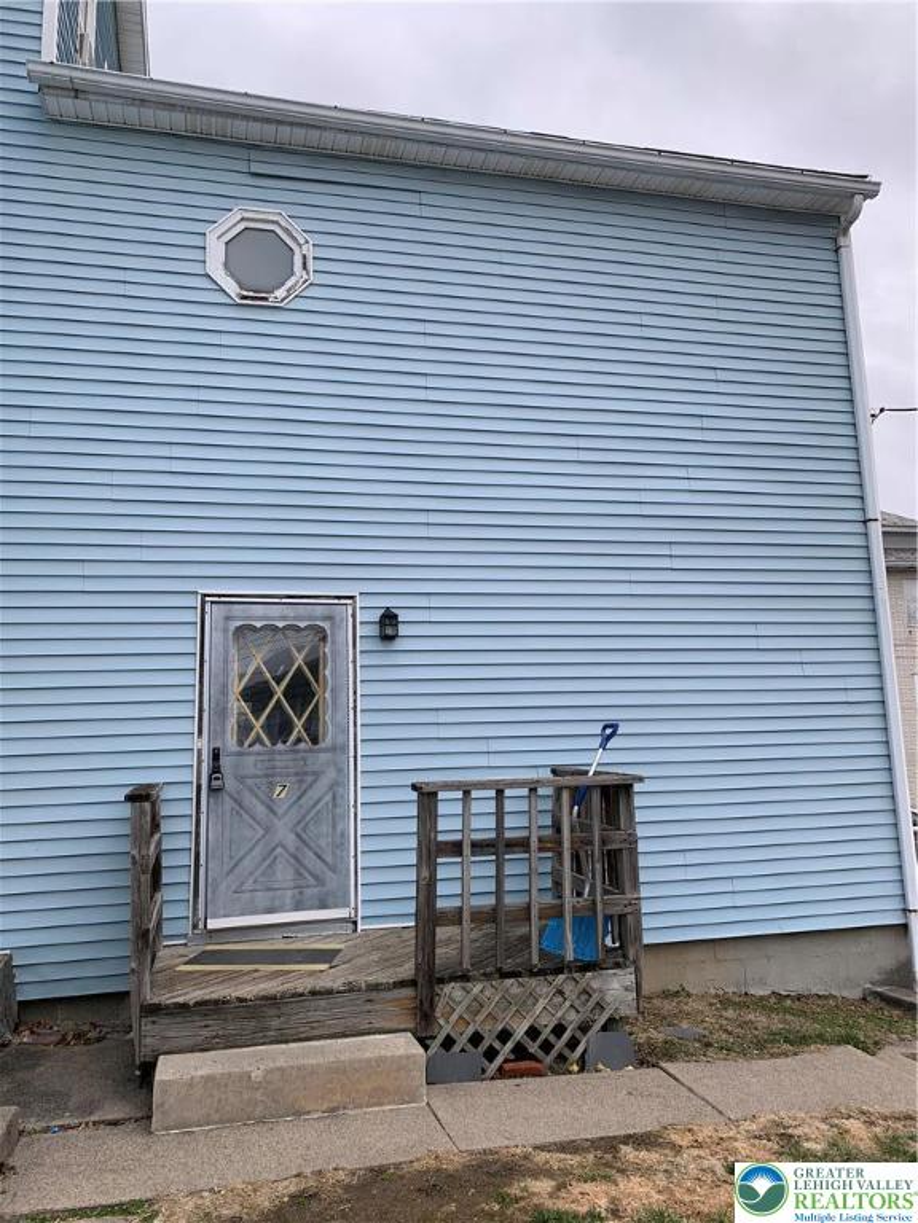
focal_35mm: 26
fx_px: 919
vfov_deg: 67.3
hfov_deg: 53.1
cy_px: 612
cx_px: 459
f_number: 1.8
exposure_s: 1/302
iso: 25
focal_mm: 4.25
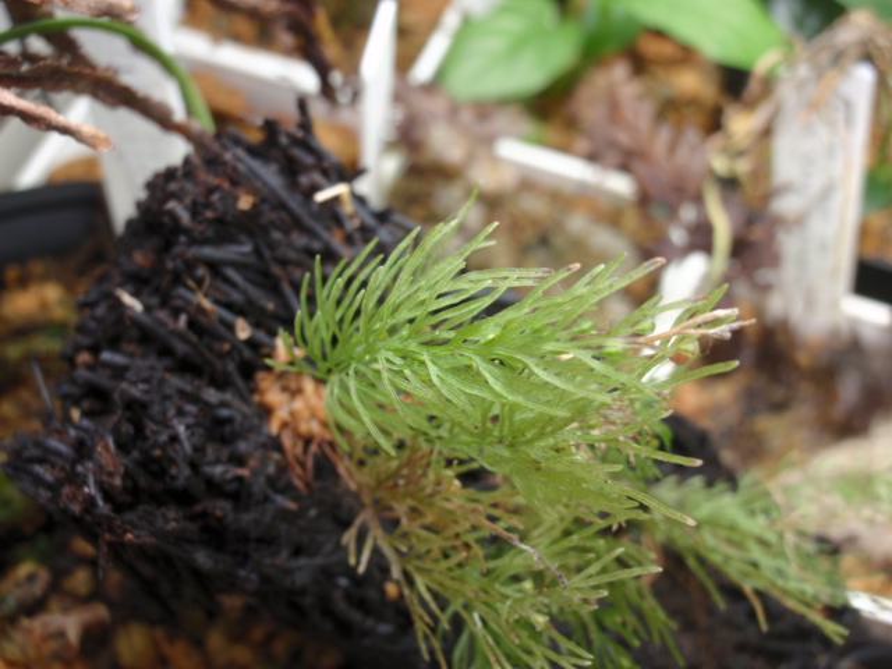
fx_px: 1031
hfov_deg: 46.8
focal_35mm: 40
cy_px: 334
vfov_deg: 36.0
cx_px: 446
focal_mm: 7.25
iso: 64
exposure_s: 1/6
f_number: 3.9
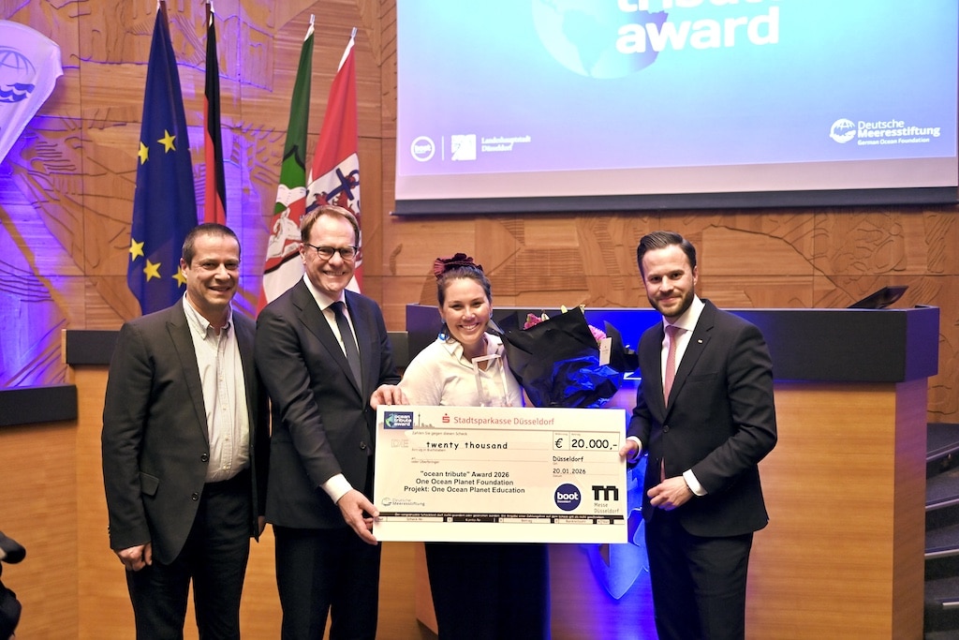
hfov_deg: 54.4
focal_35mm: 35
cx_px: 480
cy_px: 320
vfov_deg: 37.9
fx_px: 932
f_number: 2.8
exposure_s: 1/100
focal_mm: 35
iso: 2500
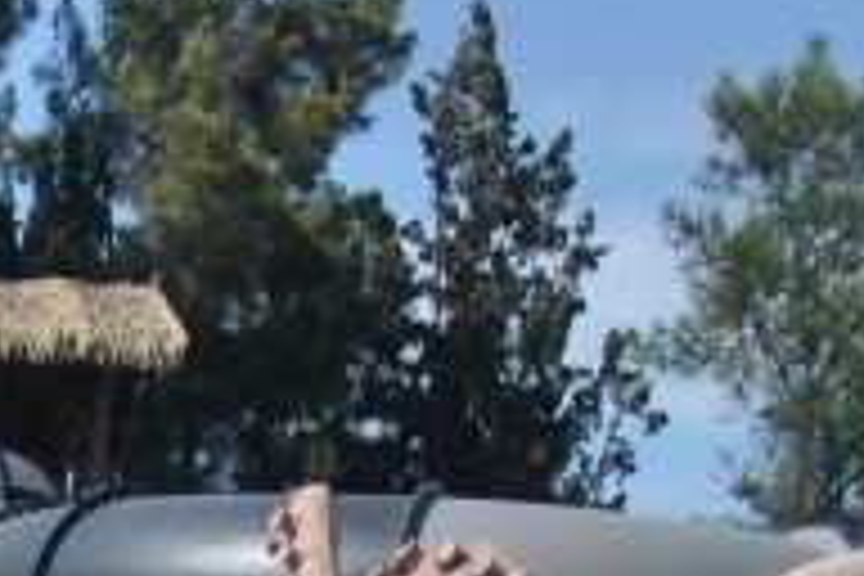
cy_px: 1696
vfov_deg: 4.7
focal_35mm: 278
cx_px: -493
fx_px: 6671
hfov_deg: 7.3
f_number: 9
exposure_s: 1/320
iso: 100
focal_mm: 31
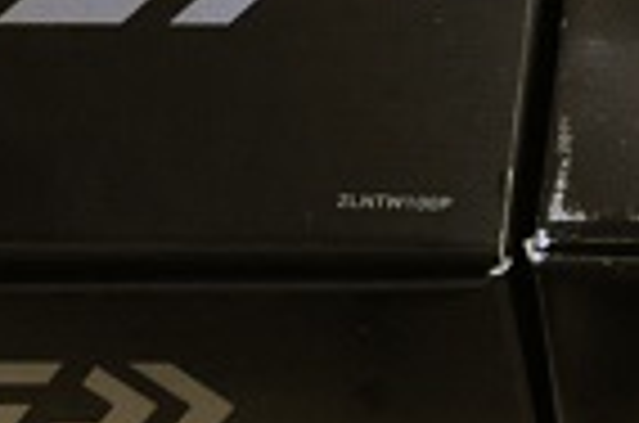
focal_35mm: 177
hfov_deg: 11.2
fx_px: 3135
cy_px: 598
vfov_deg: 7.6
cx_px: 958
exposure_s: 1/50
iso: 1600
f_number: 4.2
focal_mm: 26
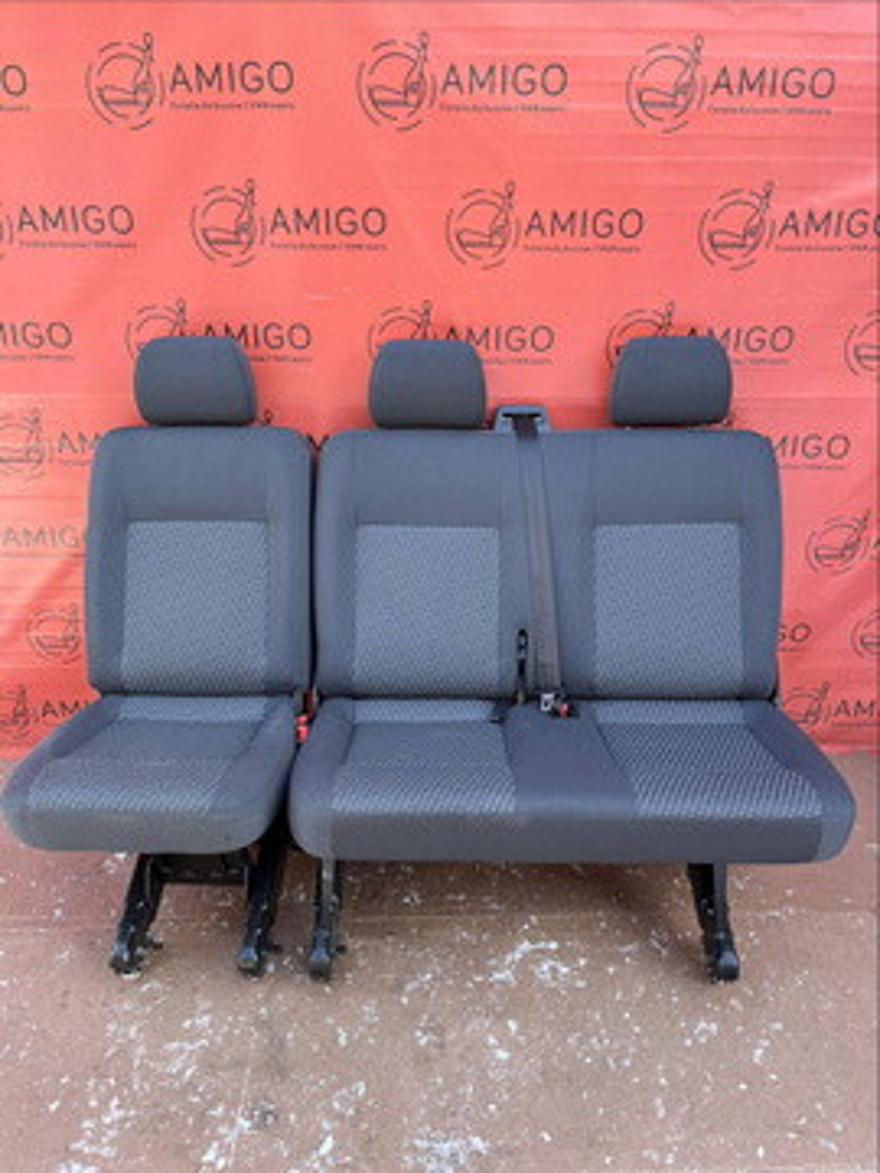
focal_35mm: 26
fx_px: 881
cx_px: 440
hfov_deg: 53.1
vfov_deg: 67.3
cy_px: 586
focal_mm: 5.1
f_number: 1.6
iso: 64
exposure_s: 1/122
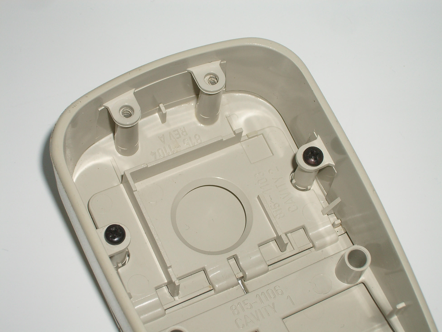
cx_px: 221
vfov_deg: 16.8
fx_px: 1124
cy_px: 166
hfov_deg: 22.3
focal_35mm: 88
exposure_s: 1/60
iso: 80
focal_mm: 14.6
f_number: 7
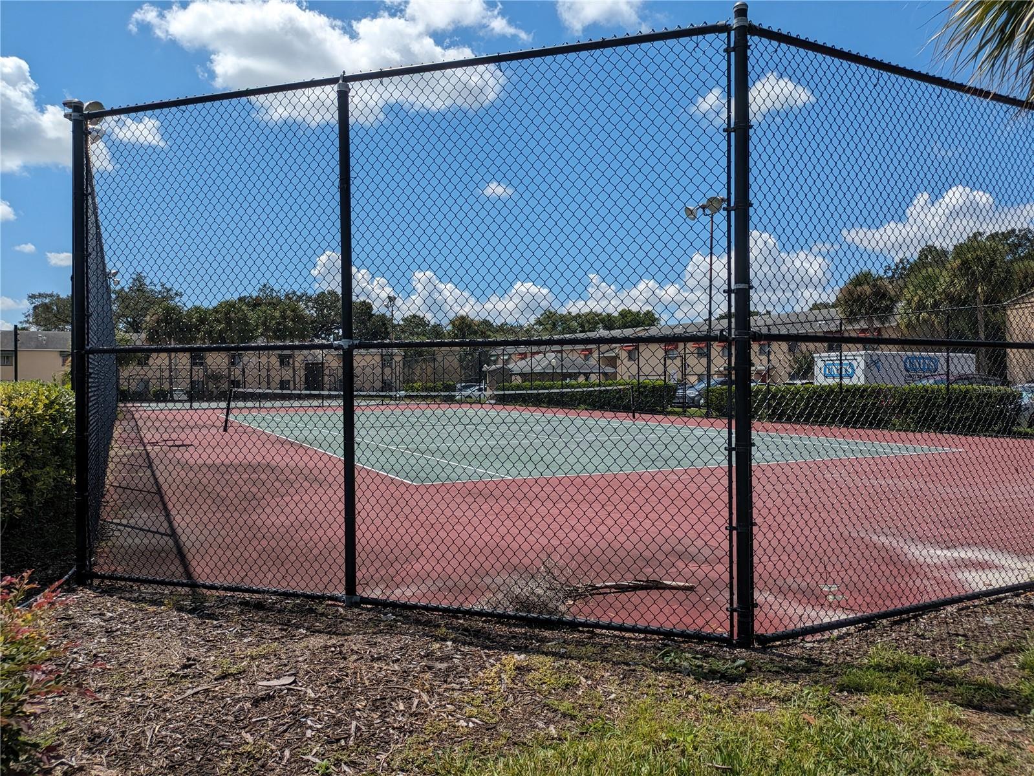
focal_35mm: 25
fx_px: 747
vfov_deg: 54.9
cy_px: 388
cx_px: 517
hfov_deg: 69.4
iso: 43
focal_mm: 5.43
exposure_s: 1/3378
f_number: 1.89
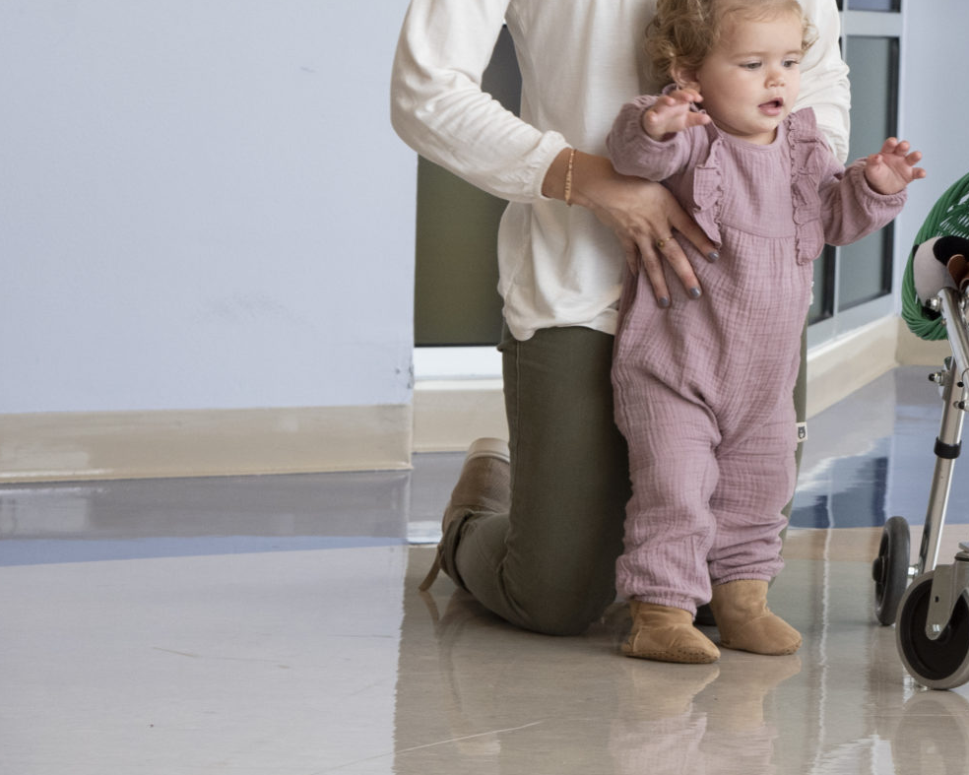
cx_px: 1257
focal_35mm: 171
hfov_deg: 11.0
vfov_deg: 9.0
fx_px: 4904
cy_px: 166
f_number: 7.1
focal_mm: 70
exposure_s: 1/125
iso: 1250
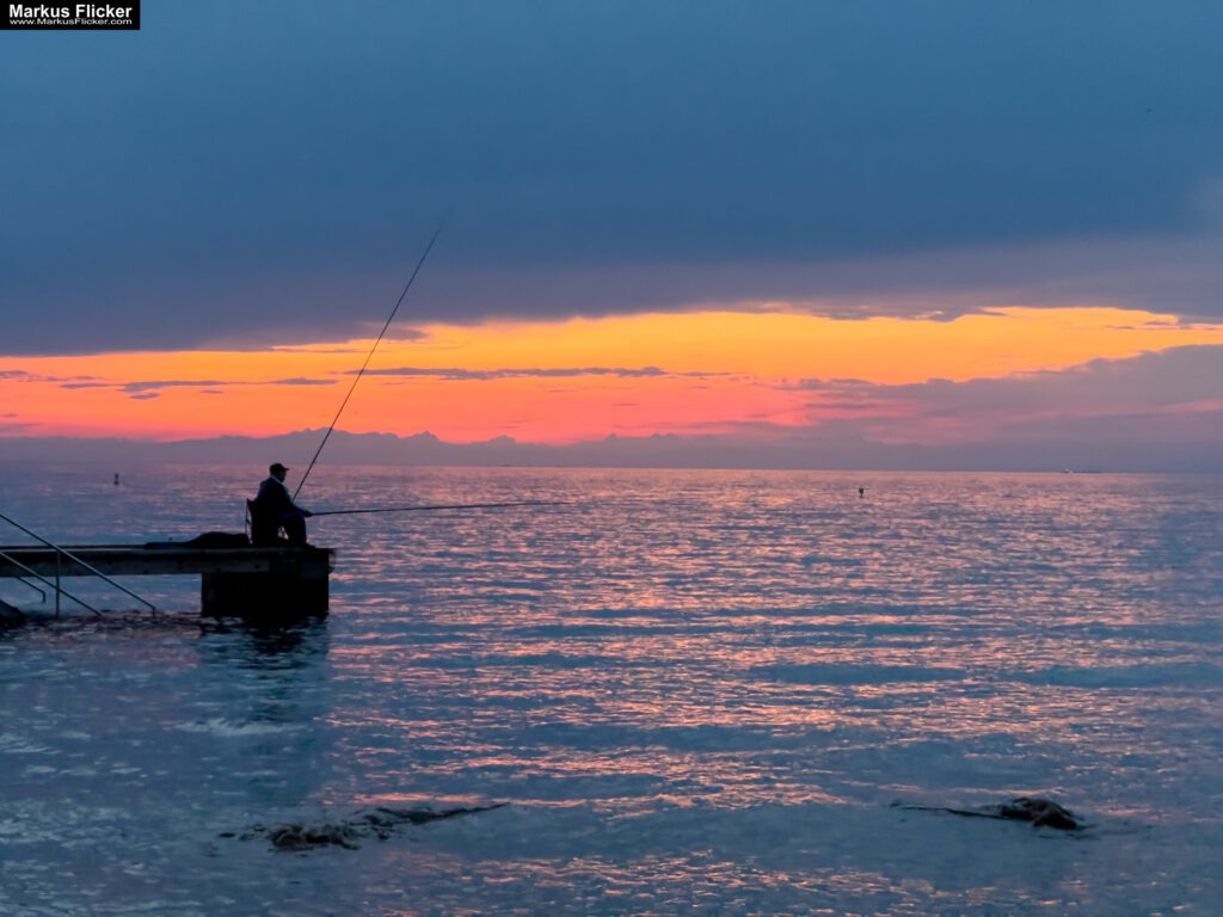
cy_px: 458
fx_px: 2720
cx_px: 612
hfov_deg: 25.3
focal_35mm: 77
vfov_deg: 19.1
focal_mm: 9
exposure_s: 1/40
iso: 800
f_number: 2.8
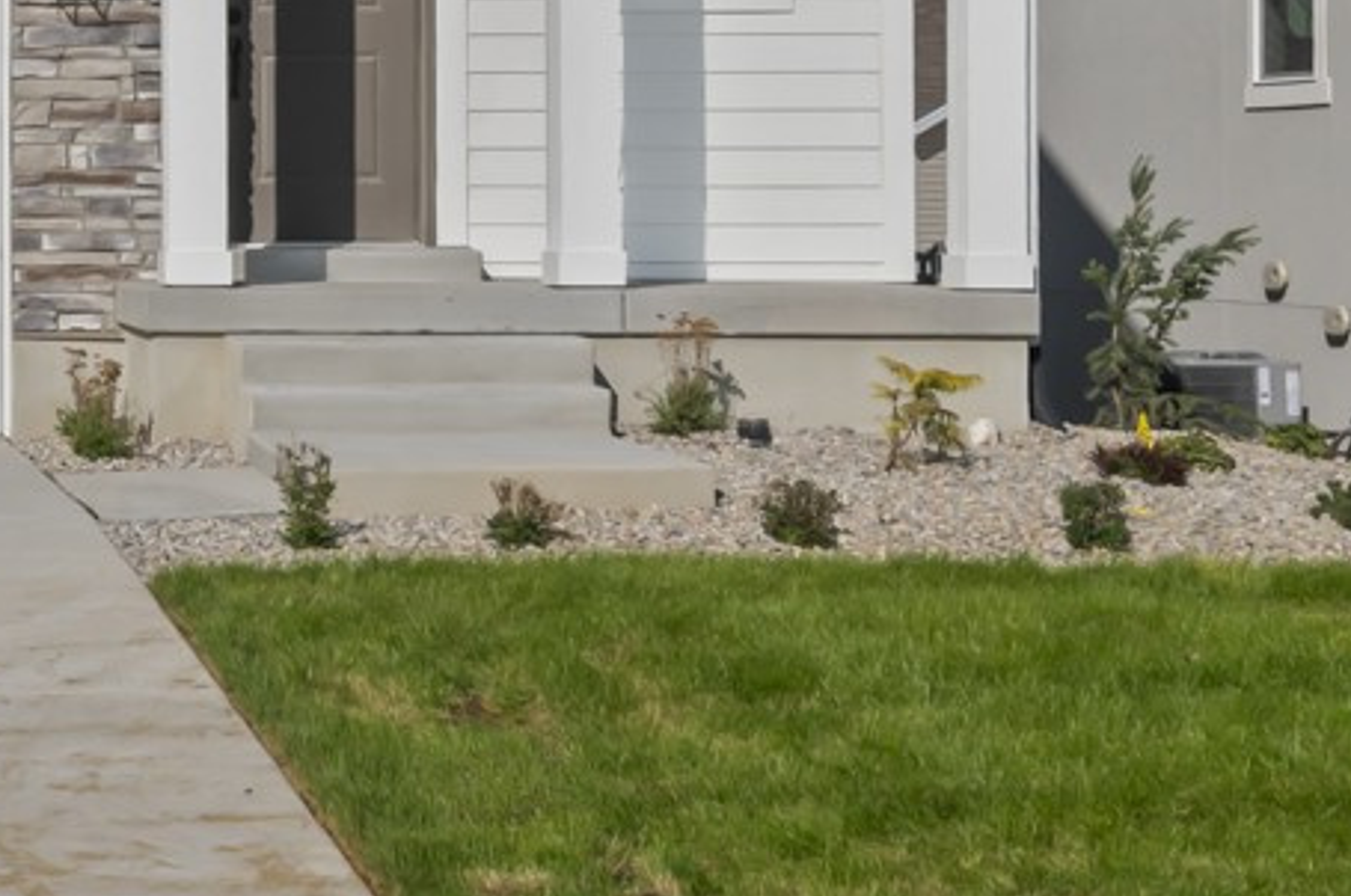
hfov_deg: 19.2
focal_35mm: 99
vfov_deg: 13.2
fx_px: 3710
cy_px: -374
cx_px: -380
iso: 320
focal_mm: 30
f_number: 8
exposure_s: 1/2000
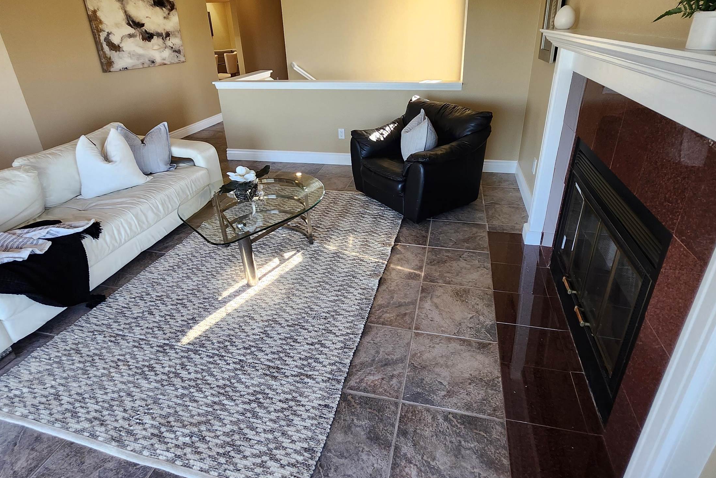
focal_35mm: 19
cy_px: 204
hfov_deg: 86.9
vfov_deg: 64.2
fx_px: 378
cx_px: 350
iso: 80
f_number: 2.2
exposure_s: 1/60
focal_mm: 1.74
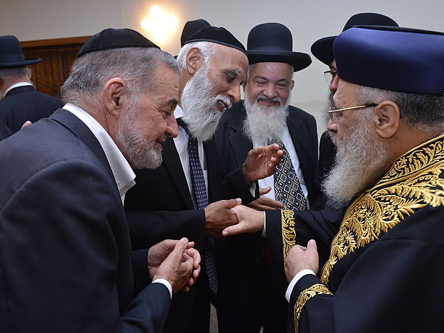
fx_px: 346
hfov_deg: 65.3
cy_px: 164
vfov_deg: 51.4
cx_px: 236
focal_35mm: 27
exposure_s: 1/125
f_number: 5
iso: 1600
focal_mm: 24
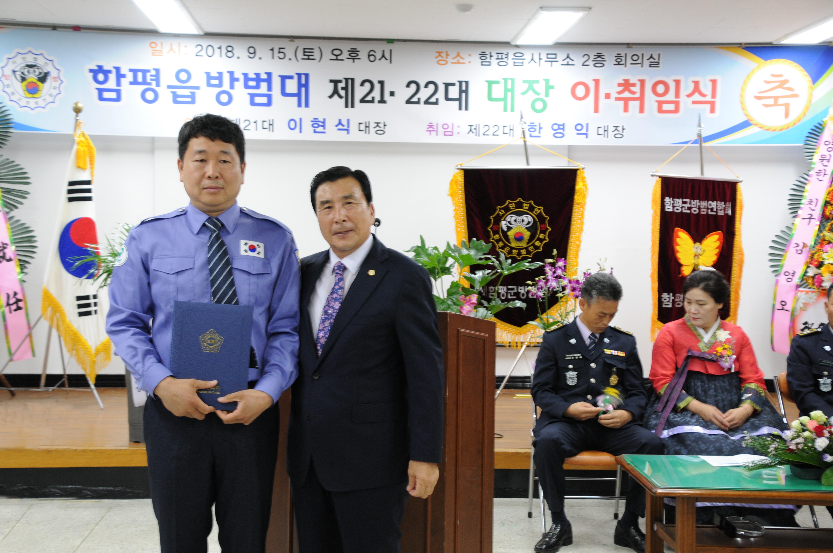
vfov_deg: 28.0
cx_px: 416
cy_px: 276
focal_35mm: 48
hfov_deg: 41.2
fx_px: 1109
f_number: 4
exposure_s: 1/25
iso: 500
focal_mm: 32
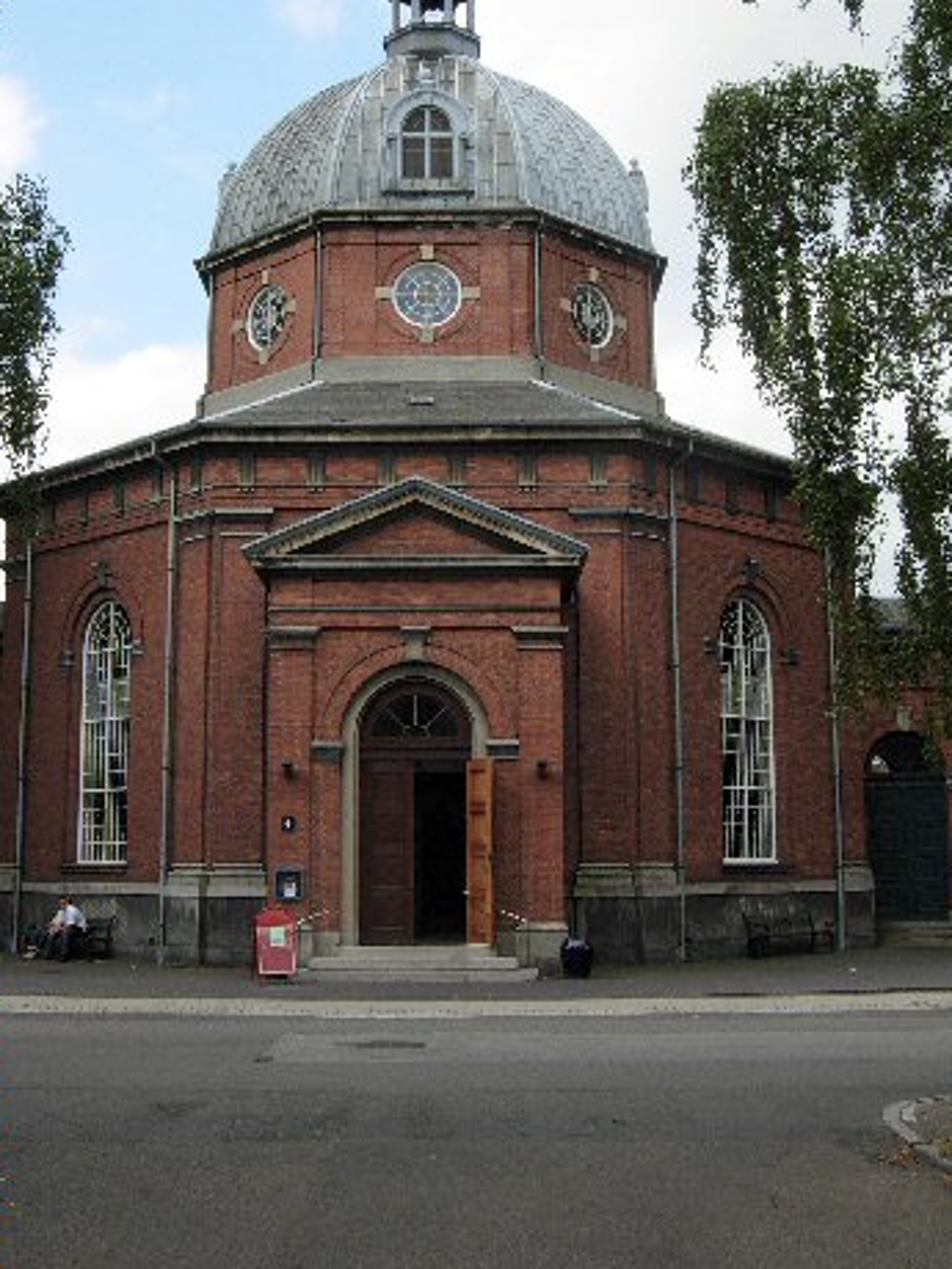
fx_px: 1723
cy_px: 535
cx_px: 461
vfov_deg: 40.3
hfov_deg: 30.9
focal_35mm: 47
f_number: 5.4
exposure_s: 1/249
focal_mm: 7.5
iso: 50
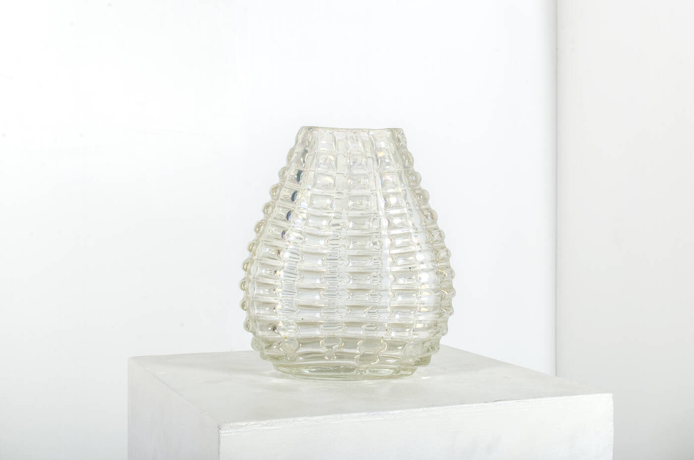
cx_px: 347
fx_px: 1010
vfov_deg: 25.6
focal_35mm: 52
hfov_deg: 37.9
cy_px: 230
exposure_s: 1/250
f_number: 16
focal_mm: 35
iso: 100
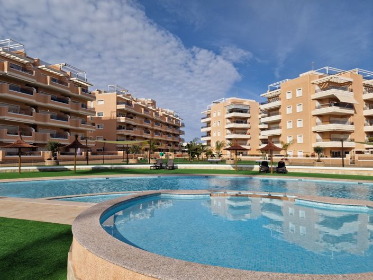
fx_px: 248
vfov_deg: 58.8
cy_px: 140
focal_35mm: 23
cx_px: 186
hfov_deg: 74.0
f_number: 1.8
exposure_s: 1/2448
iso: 50
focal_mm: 6.4
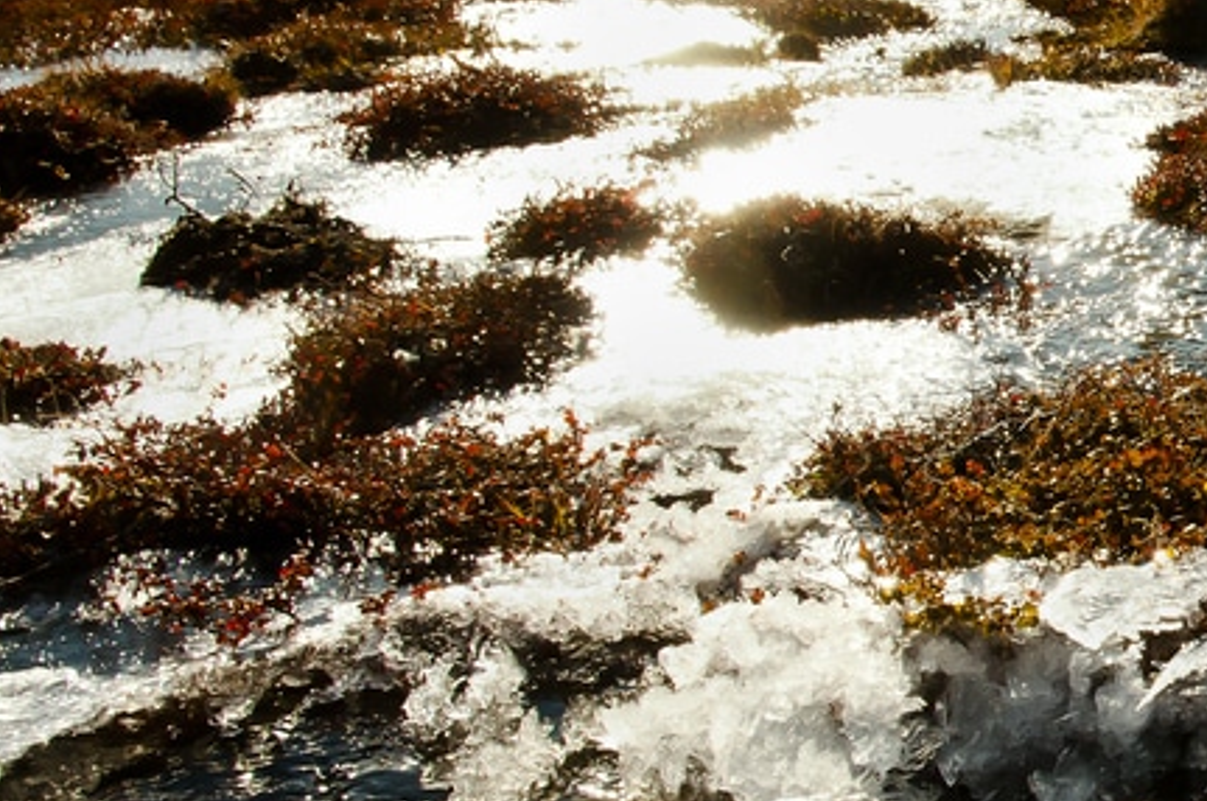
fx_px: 2343
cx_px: 1606
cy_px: 427
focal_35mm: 70
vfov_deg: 19.4
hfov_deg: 24.8
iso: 250
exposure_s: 1/500
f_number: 9
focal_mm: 16
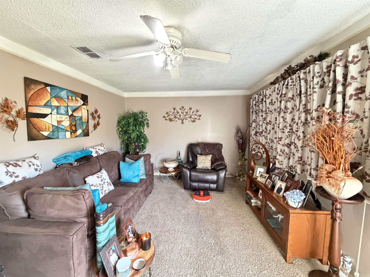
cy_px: 138
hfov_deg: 102.1
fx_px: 150
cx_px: 185
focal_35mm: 14
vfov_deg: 85.7
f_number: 2.2
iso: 1250
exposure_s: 1/40
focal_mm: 2.22
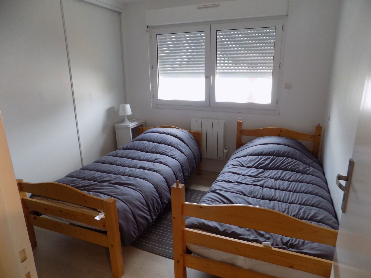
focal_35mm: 23
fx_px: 247
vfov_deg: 58.9
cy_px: 139
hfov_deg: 73.9
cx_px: 186
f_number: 3.1
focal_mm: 4
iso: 250
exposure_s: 1/30
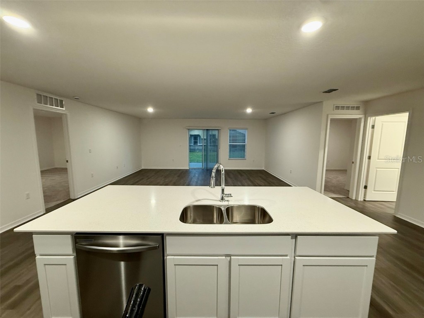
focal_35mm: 14
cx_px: 212
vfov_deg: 85.7
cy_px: 159
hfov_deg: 102.1
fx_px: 171
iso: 200
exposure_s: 1/60
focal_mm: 2.22
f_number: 2.2
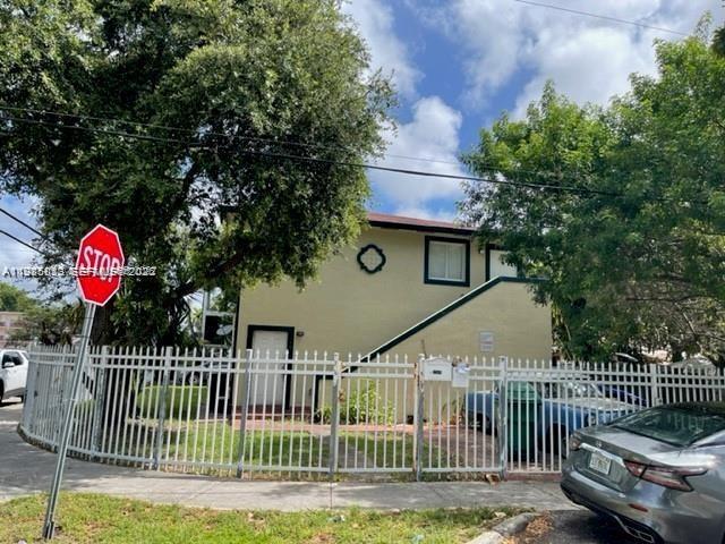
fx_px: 545
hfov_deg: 67.3
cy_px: 272
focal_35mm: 26
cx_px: 362
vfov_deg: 53.1
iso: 32
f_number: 1.6
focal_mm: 5.1
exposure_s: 1/2247
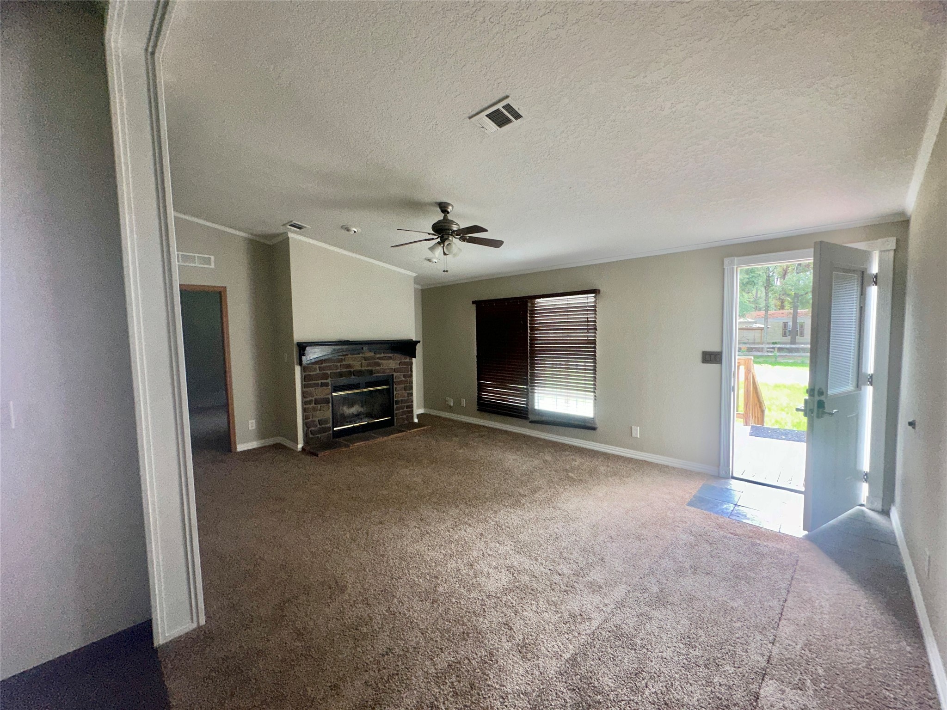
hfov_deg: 102.1
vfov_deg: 85.7
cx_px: 474
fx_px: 383
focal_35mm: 14
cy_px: 355
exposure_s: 1/122
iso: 64
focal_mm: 2.22
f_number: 2.2
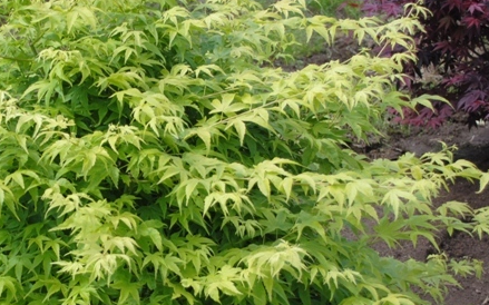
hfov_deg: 20.5
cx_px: 81
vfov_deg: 13.0
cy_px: 235
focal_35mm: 100
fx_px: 1332
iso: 200
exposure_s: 1/320
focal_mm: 28
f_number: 4.5
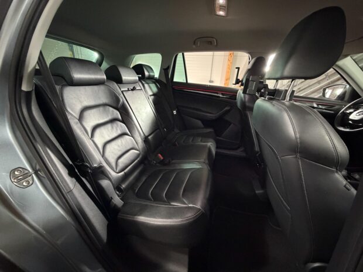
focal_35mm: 14
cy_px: 136
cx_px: 182
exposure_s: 1/33
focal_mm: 2.22
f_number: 2.2
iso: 1000
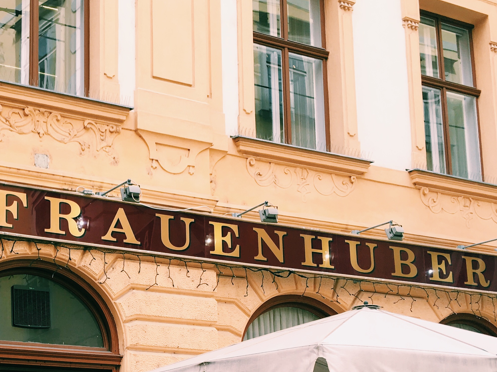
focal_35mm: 59
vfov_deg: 24.1
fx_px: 847
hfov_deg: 31.1
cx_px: 42
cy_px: 334
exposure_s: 1/223
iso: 25
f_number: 2.2
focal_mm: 4.15
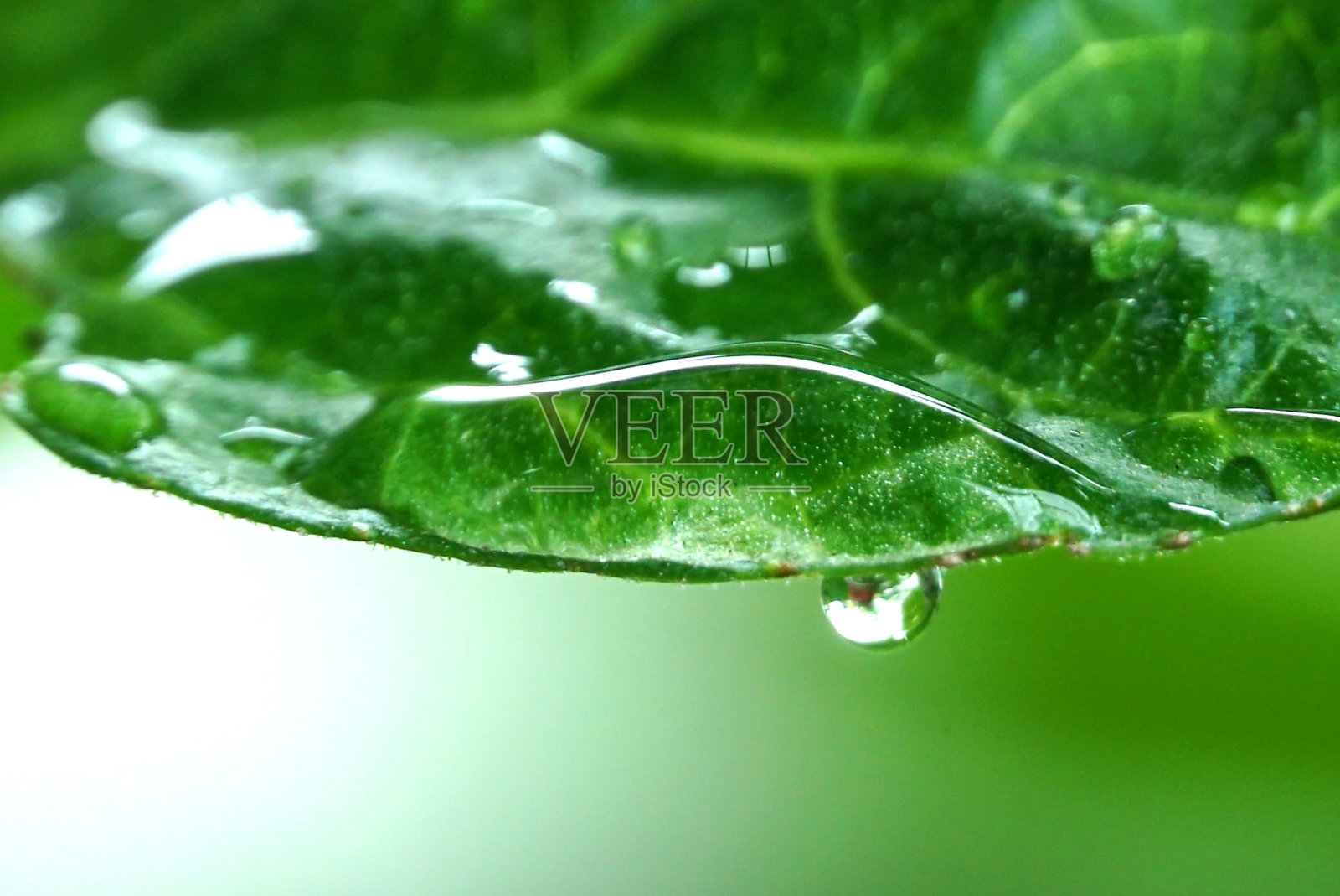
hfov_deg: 10.2
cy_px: 448
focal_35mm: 202
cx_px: 670
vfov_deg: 6.8
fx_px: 7542
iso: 500
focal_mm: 135
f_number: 8
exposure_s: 1/80
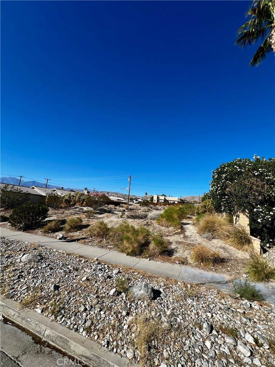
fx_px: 138
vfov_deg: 106.2
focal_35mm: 13
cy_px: 184
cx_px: 138
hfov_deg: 89.9
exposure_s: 1/1946
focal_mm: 1.57
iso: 32
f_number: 1.8
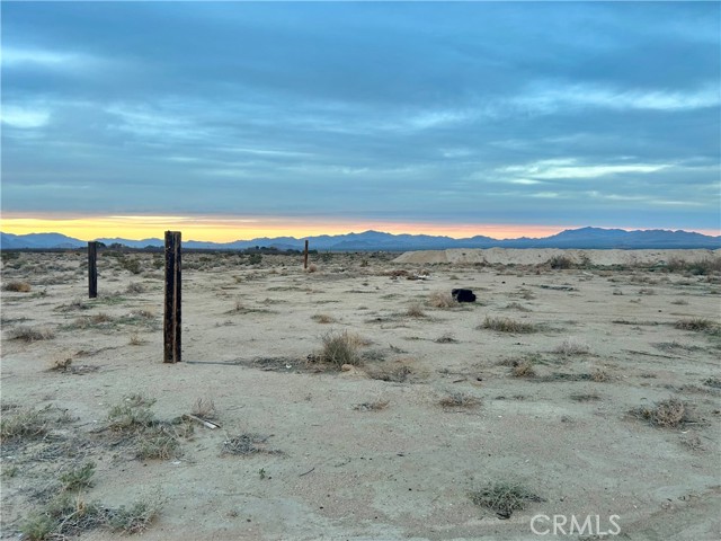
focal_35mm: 26
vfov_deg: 53.1
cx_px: 360
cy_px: 270
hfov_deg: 67.3
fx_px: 542
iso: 125
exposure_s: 1/121
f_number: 1.5
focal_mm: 5.7
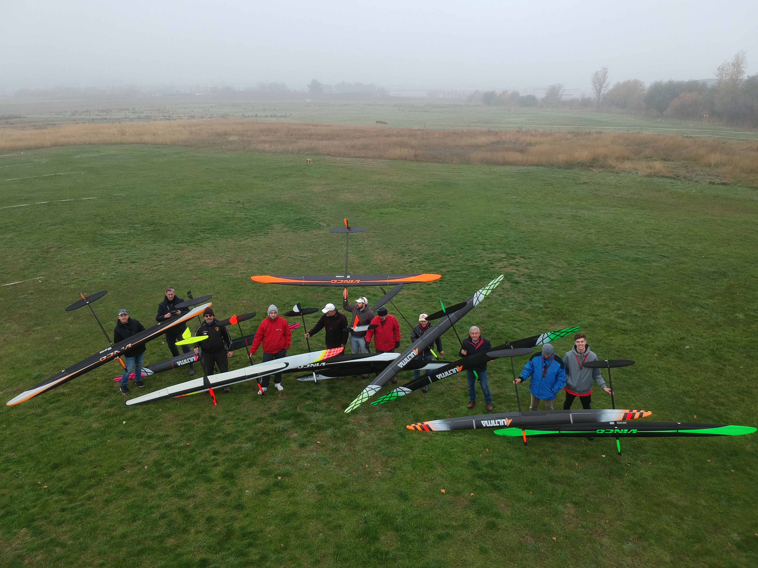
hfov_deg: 69.4
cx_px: 379
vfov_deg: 54.9
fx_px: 547
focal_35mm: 25
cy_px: 284
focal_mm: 4.49
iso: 100
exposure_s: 1/200
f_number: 2.6
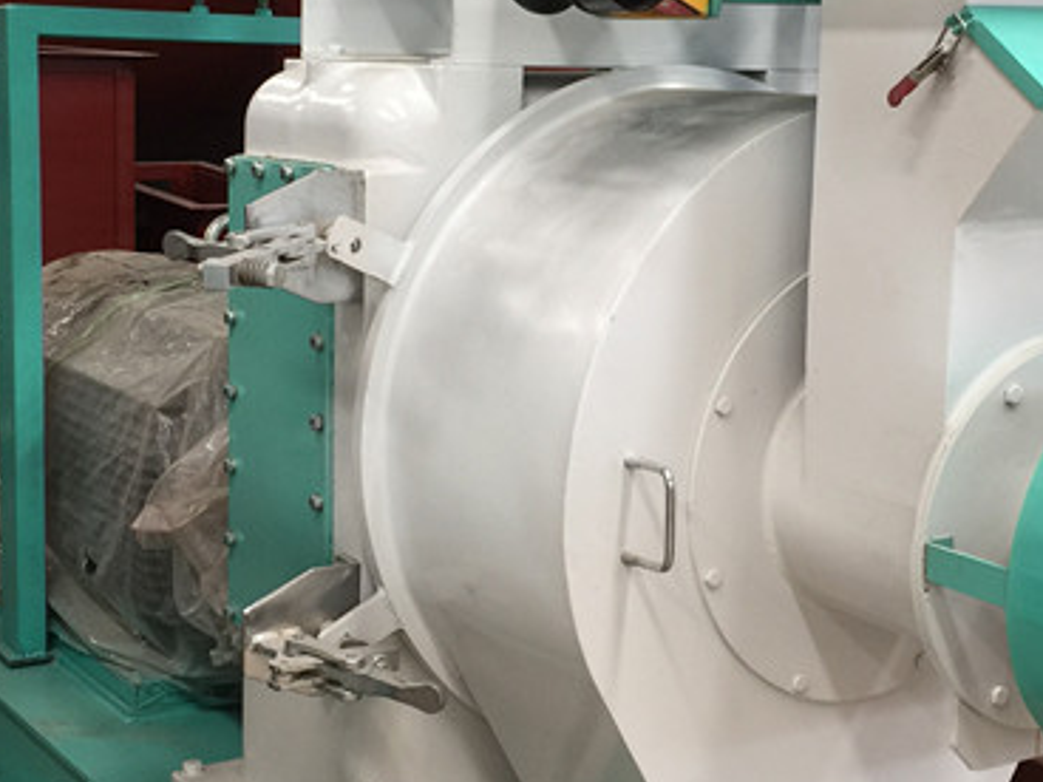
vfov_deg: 23.2
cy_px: 283
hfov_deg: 30.7
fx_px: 1898
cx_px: 595
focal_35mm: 63
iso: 32
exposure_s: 1/33
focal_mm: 4.15
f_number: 2.2
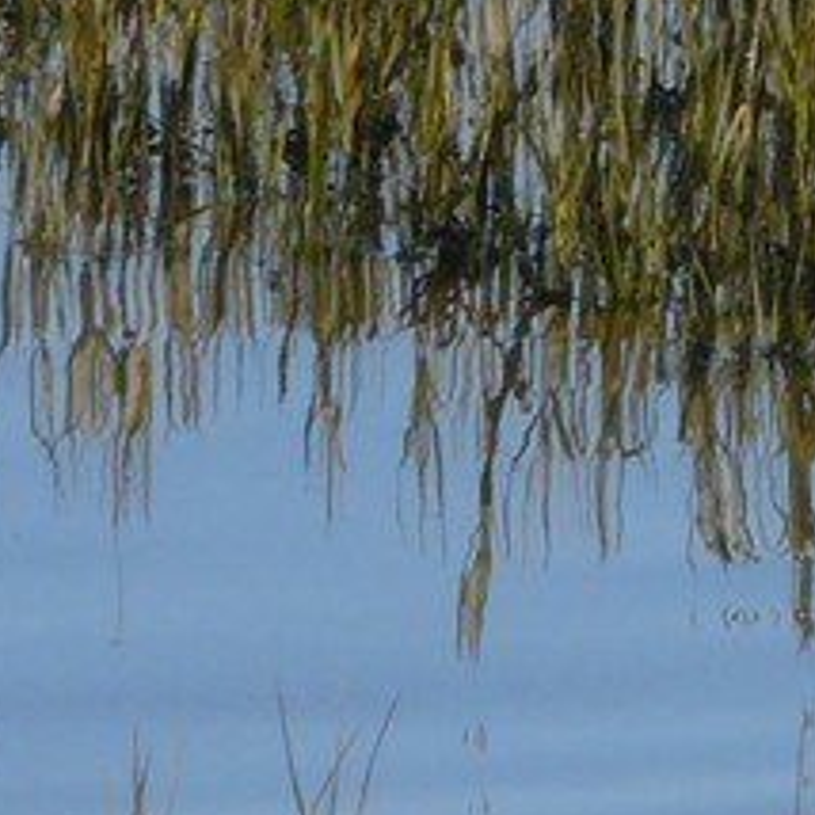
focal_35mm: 2659
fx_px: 70828
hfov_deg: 0.7
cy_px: 91
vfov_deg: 0.7
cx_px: 1131
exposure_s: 1/500
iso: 100
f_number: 7.1
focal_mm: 82.8
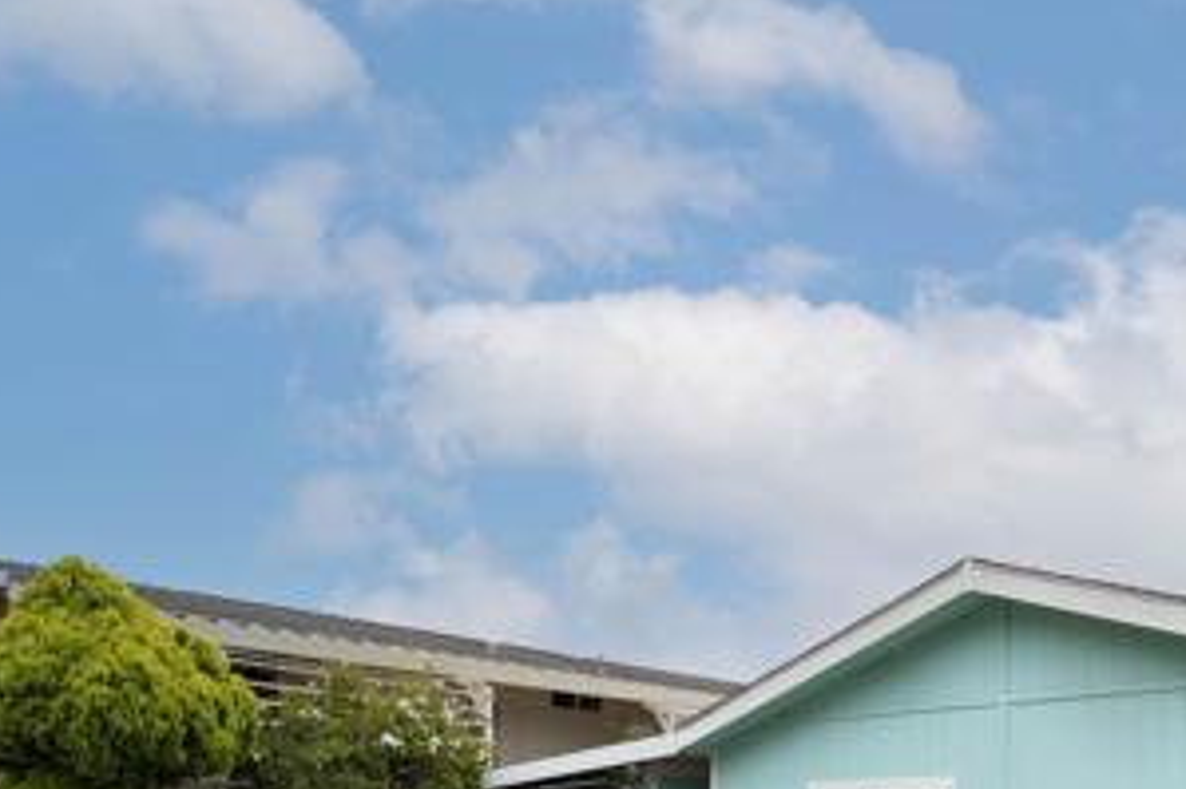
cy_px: 831
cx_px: 1079
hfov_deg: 53.7
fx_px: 988
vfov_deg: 37.7
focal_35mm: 30
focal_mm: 14
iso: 320
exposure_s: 1/250
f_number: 8
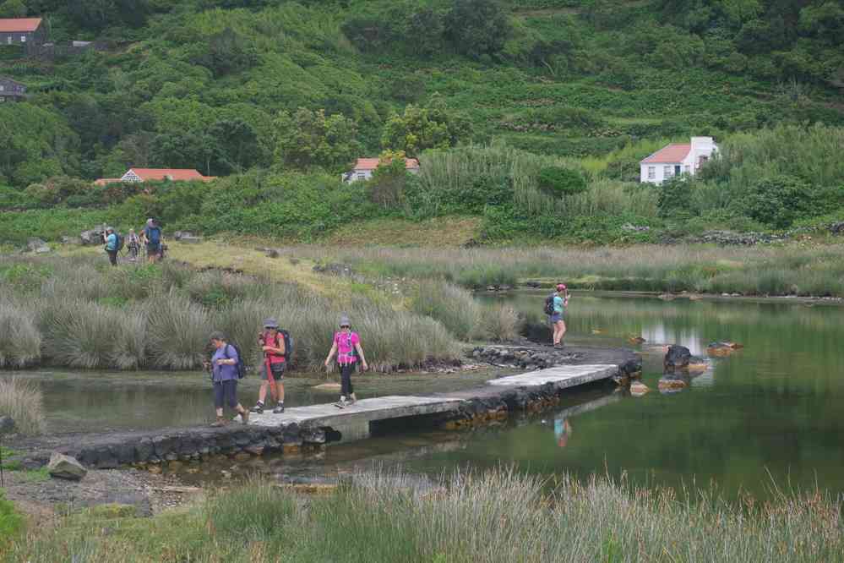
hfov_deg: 24.6
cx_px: 422
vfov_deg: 16.6
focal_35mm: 82
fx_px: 1934
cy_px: 282
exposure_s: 1/100
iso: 400
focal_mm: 55
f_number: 9
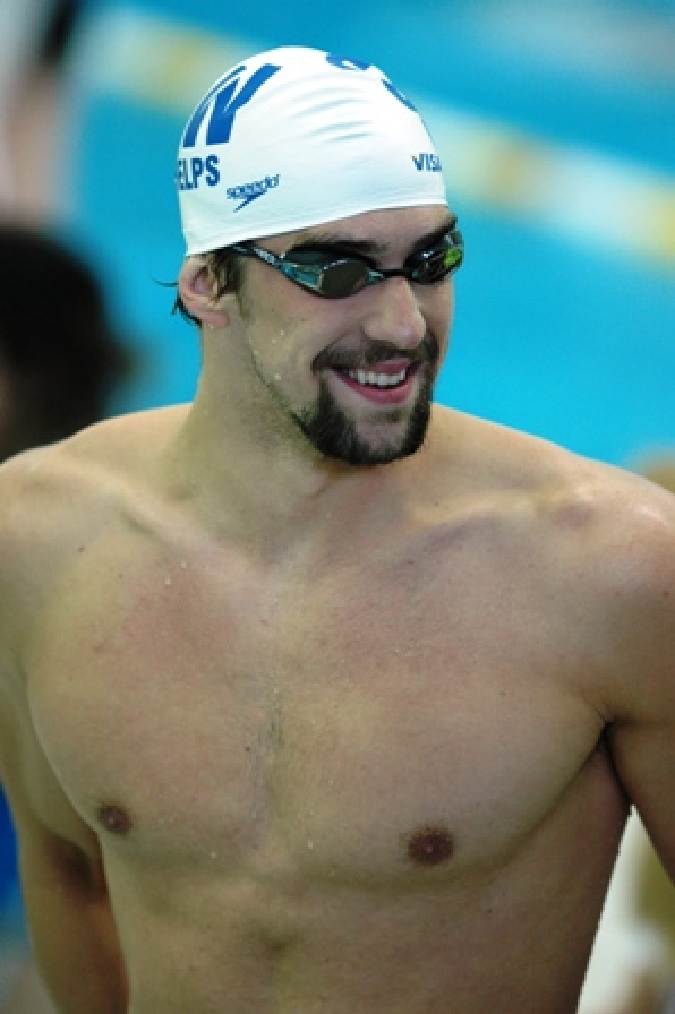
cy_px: 507
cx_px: 338
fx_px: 12675
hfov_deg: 3.1
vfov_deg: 4.6
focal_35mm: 450
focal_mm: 300
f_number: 2.8
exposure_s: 1/160
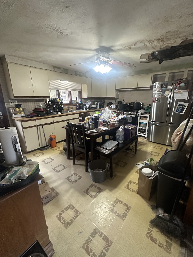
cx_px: 99
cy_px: 129
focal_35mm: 15
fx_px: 112
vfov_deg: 98.2
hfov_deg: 81.7
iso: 500
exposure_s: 1/60
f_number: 2.2
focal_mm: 2.22
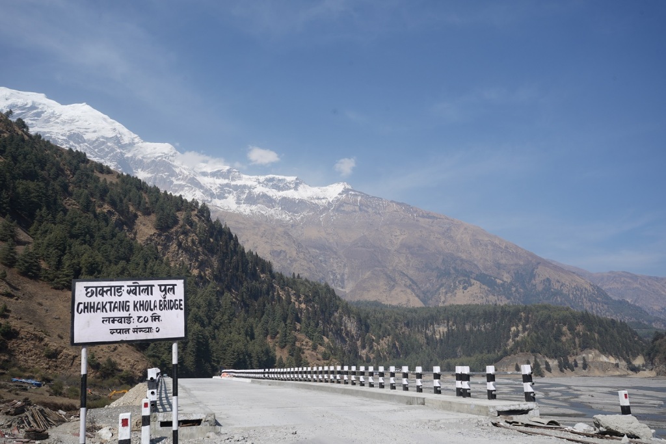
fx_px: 555
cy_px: 222
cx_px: 333
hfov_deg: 61.9
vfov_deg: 43.6
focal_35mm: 30
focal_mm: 30
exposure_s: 1/125
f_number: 11
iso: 80
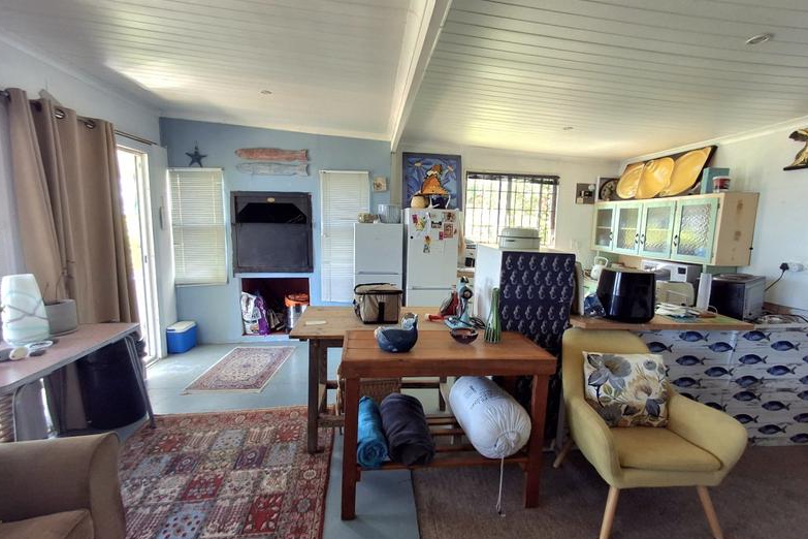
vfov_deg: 70.4
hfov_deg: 93.3
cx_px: 407
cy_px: 276
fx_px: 382
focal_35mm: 17
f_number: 2.2
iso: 40
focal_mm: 1.64
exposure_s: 1/50
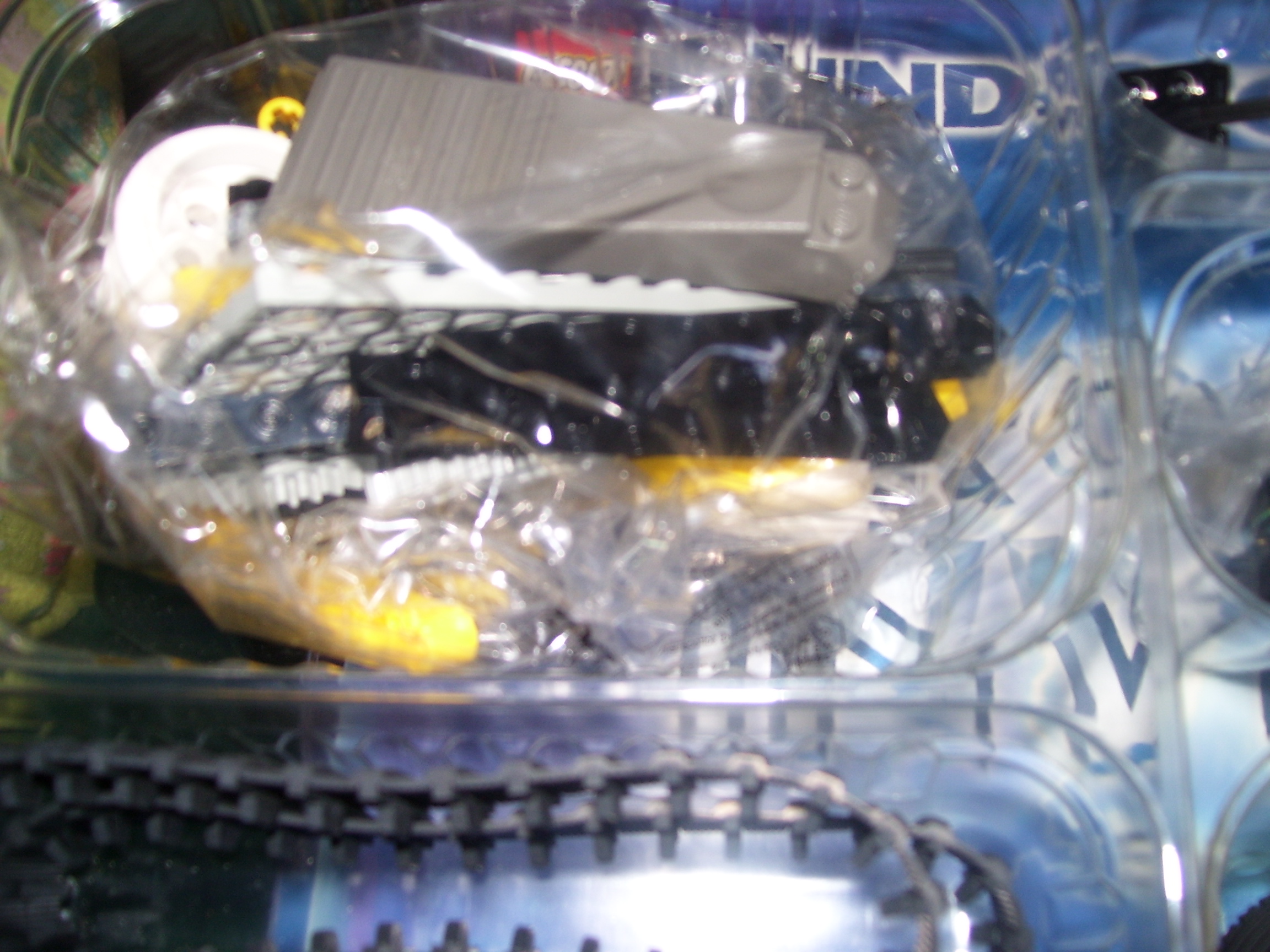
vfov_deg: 39.7
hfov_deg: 51.4
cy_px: 476
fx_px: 1321
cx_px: 635
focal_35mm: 36
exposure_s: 1/60
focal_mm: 6
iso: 80
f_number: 2.7
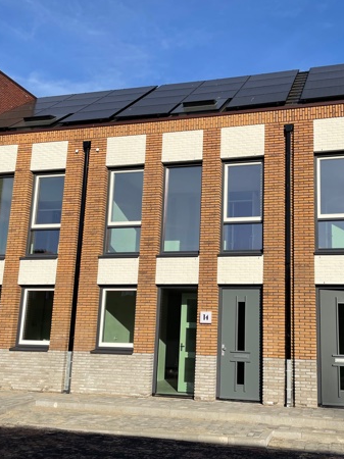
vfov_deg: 50.1
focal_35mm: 37
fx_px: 491
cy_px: 239
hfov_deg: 38.3
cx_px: 224
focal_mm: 4.2
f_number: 1.6
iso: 32
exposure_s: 1/5051
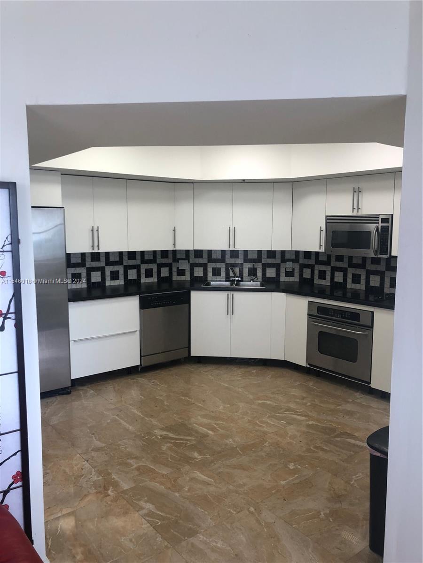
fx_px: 456
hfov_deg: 49.7
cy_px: 282
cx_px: 212
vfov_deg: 63.4
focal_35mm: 28
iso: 25
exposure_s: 1/40
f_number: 1.8
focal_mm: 3.99
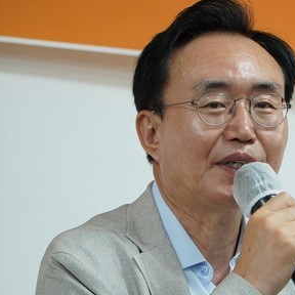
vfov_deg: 7.3
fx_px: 2324
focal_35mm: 241
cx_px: 270
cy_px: 197
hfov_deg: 7.2
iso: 1600
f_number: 4
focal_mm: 91
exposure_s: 1/250
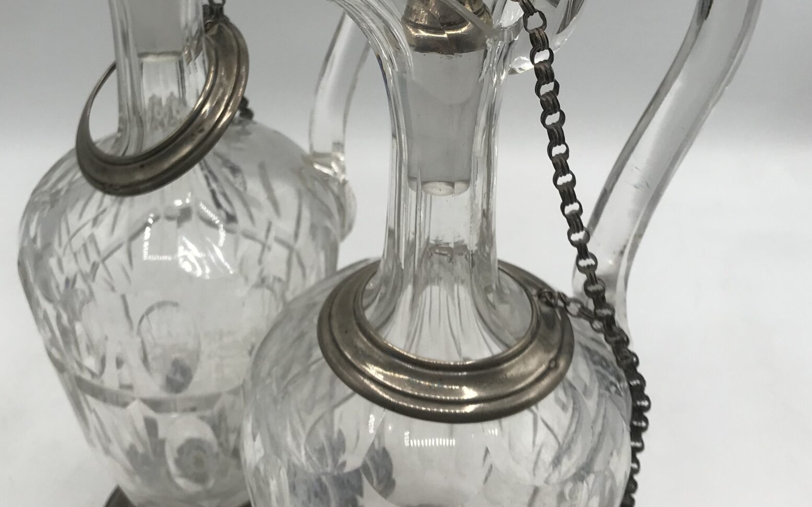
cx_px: 368
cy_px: 109
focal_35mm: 49
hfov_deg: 41.0
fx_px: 1084
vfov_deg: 25.9
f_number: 1.8
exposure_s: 1/912
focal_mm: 3.99
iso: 20
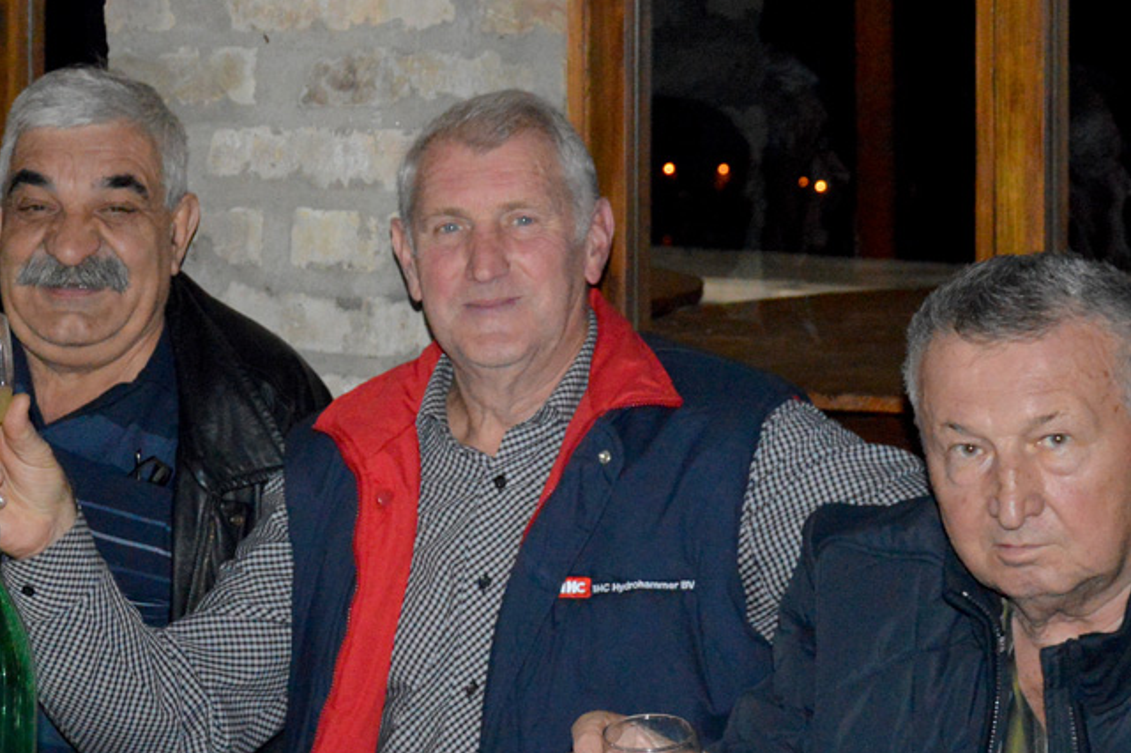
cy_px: 578
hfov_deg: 22.6
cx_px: 438
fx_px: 2826
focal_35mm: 90
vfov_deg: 15.1
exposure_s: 1/60
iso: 3200
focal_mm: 32
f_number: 4.2
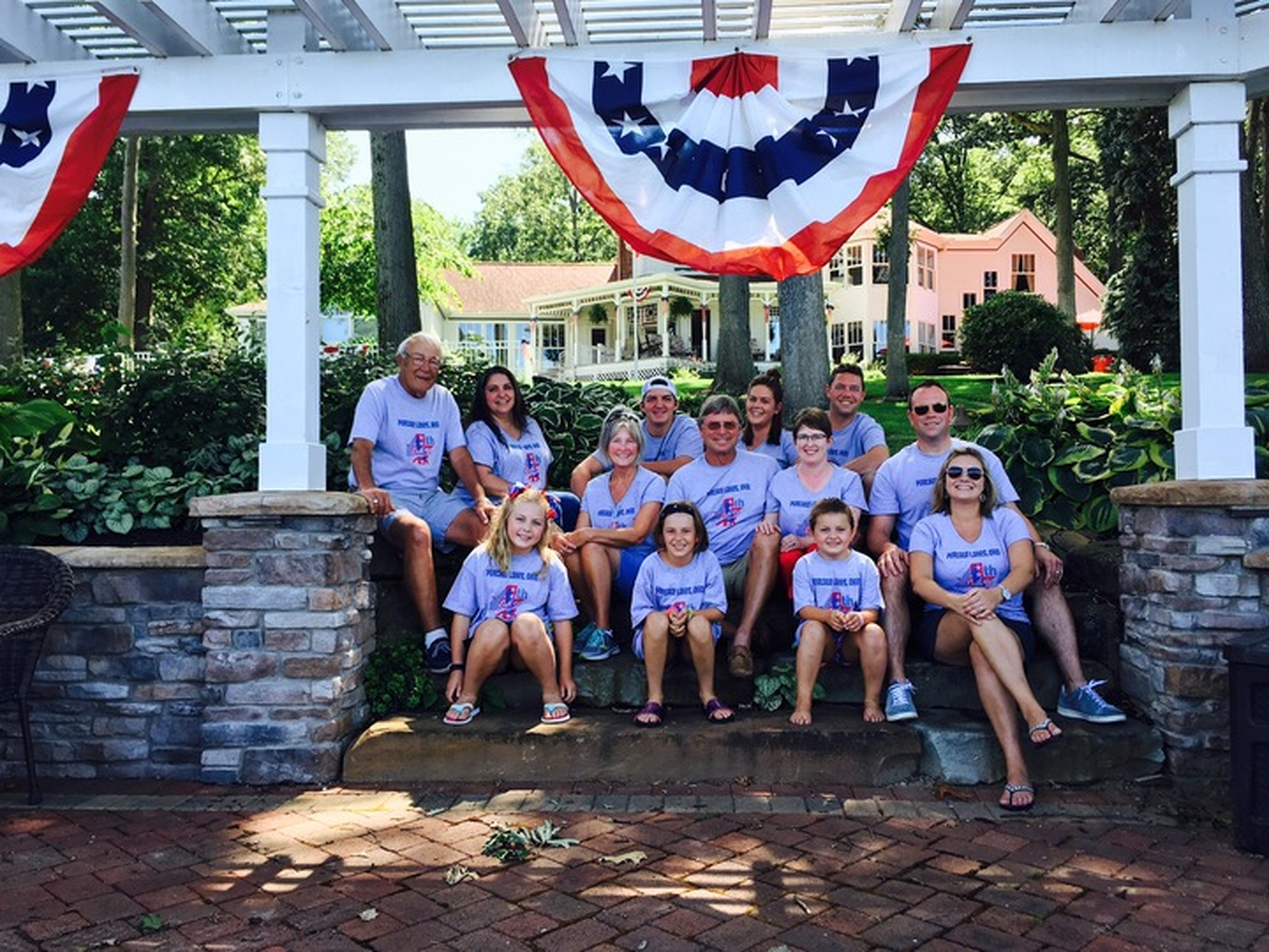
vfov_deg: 48.2
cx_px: 634
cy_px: 476
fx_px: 1063
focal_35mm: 29
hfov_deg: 61.7
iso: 25
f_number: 2.2
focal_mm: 4.15
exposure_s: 1/165
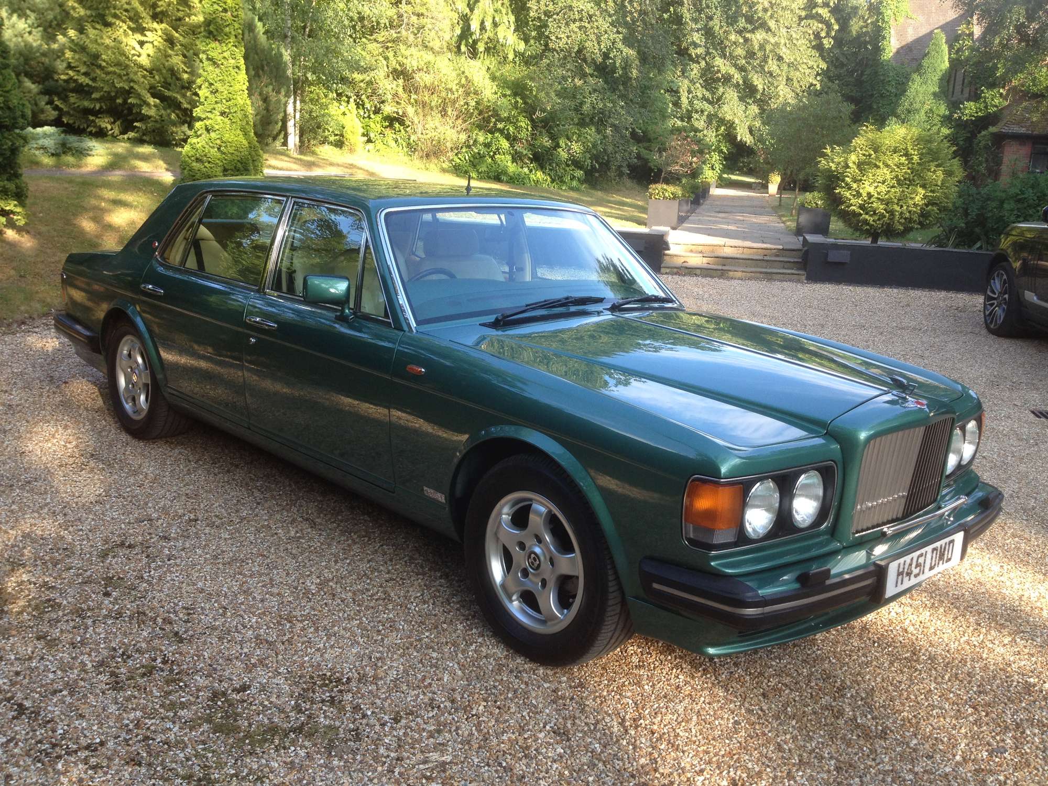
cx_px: 524
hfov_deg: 52.6
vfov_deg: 40.7
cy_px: 393
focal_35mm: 35
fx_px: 1060
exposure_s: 1/163
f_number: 2.4
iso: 50
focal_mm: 4.28
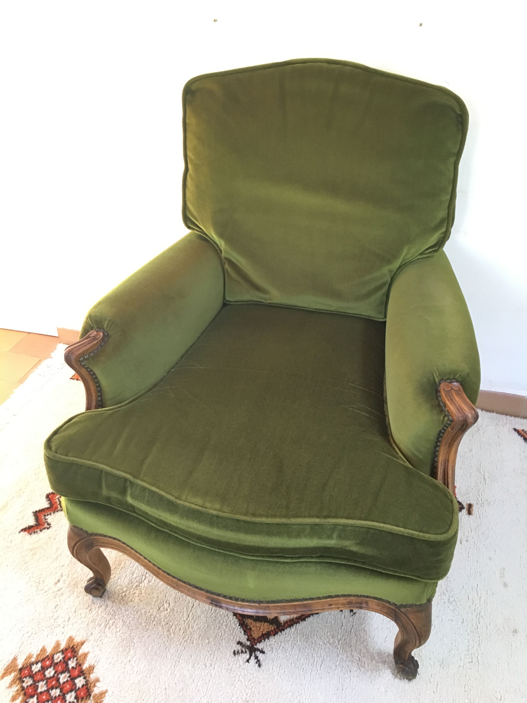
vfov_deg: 61.7
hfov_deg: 48.2
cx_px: 264
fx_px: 589
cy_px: 352
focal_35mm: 29
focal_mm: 4.15
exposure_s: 1/33
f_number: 2.2
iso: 200
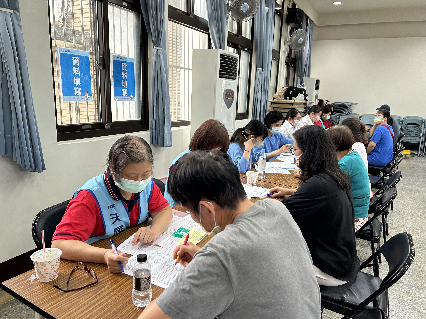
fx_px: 320
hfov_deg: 67.3
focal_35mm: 26
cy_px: 160
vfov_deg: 53.1
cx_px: 213
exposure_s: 1/120
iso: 125
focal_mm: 5.7
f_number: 1.5
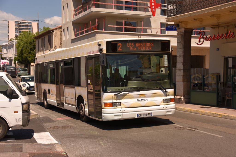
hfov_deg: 34.5
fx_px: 380
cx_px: 118
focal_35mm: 58
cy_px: 78
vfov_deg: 23.4
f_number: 6.3
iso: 100
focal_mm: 58
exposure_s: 1/640
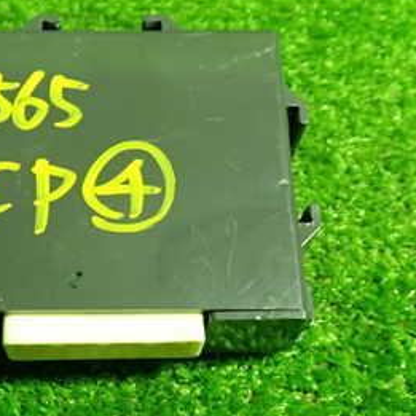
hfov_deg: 27.9
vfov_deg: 28.1
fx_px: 829
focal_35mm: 61
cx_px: 129
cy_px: 188
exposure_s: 1/30
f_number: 2.3
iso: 400
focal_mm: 5.4
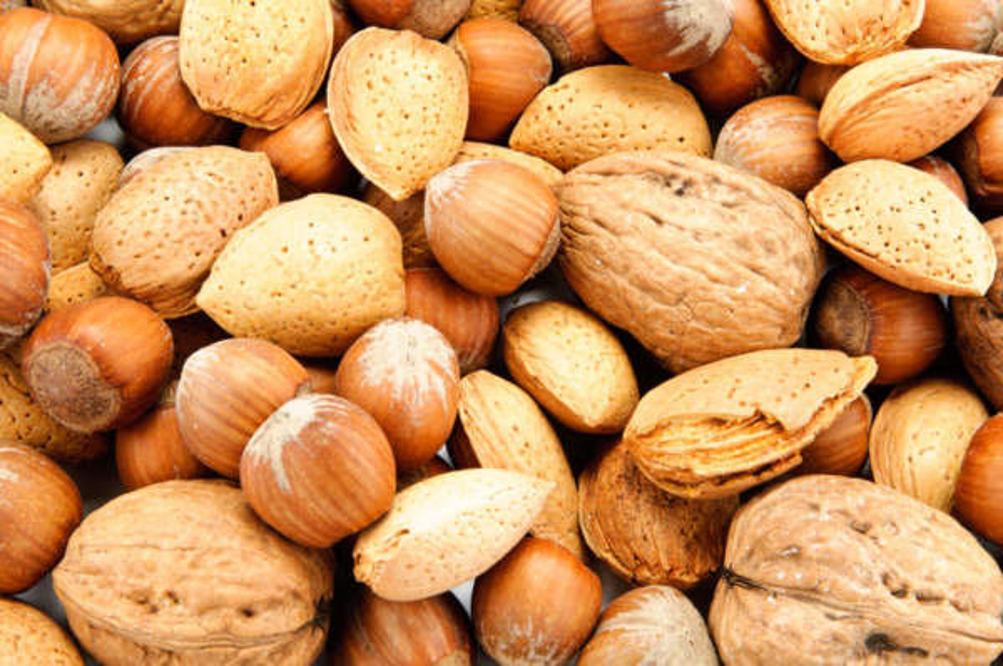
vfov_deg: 13.4
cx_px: 502
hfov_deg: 20.0
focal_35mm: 102
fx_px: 2837
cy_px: 333
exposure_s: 1/100
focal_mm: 68
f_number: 20
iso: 100
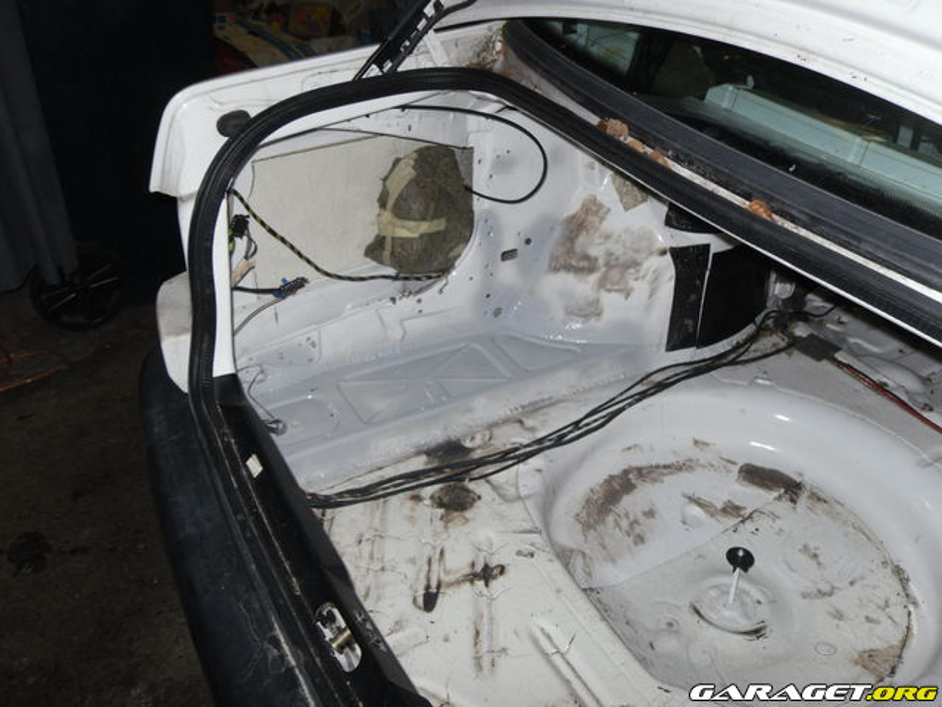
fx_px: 952
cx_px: 471
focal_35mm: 35
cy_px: 354
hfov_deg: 52.6
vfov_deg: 40.7
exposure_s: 1/45
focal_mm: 6.3
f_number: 3.5
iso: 80
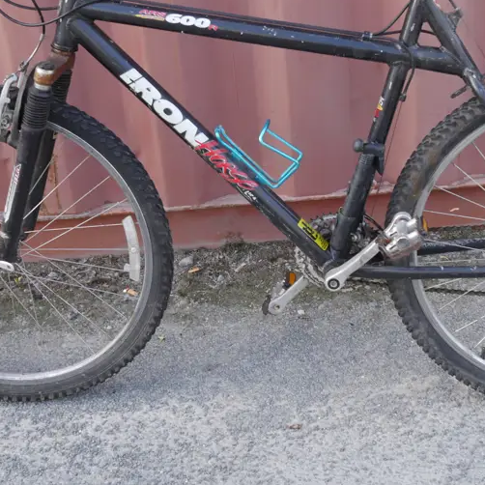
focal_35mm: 65
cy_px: 143
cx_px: 294
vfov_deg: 26.3
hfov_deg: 26.4
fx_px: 1030
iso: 200
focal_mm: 18
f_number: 5
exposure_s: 1/125
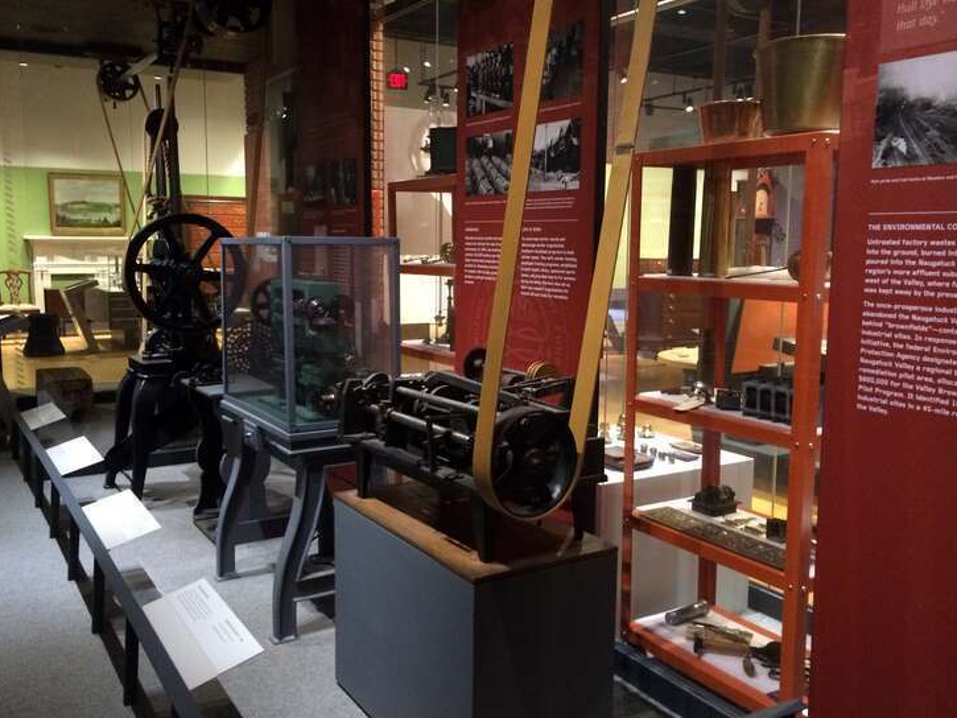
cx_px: 461
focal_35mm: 32
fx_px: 885
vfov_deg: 44.2
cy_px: 354
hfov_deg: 56.8
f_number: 2.2
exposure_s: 1/15
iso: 320
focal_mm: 4.15
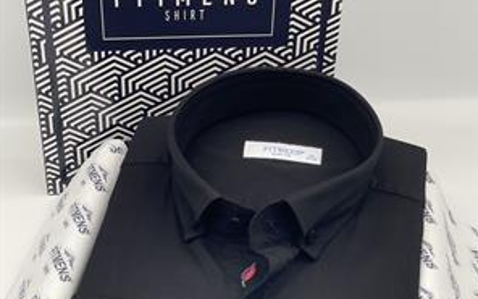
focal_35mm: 77
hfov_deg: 26.8
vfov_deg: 16.8
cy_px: 230
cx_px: 244
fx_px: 1003
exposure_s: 1/100
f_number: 2
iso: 25
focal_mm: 6
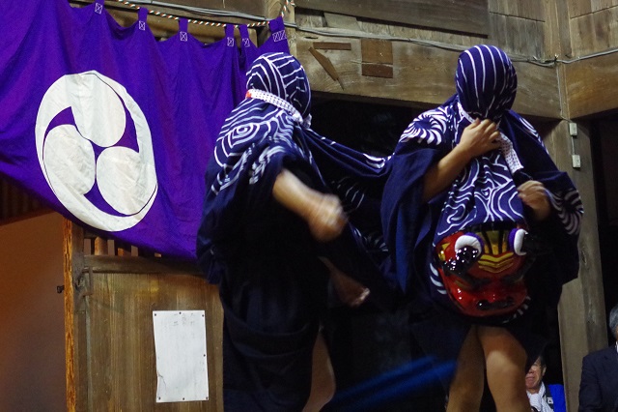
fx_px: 892
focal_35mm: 52
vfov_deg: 26.0
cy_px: 206
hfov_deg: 38.2
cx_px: 309
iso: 3200
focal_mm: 35
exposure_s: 1/60
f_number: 2.5
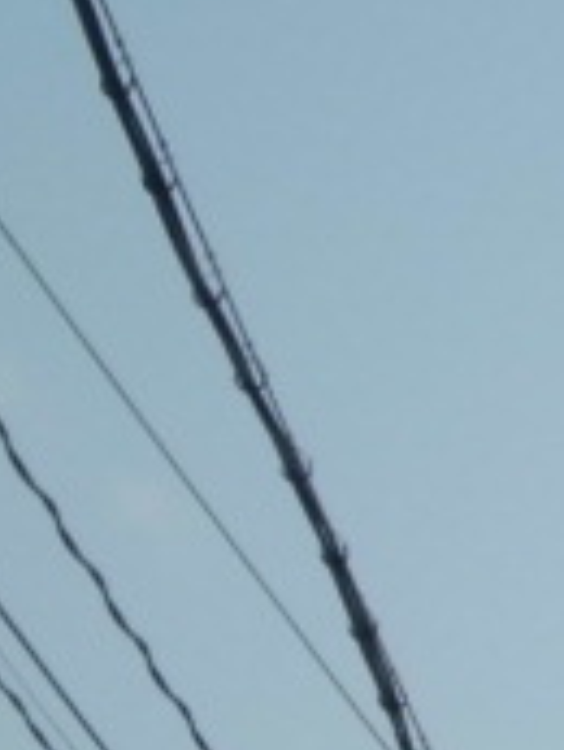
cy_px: 858
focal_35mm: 480
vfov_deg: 4.1
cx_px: 1228
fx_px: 10415
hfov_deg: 3.1
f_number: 6.5
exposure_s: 1/320
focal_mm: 23.5
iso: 64
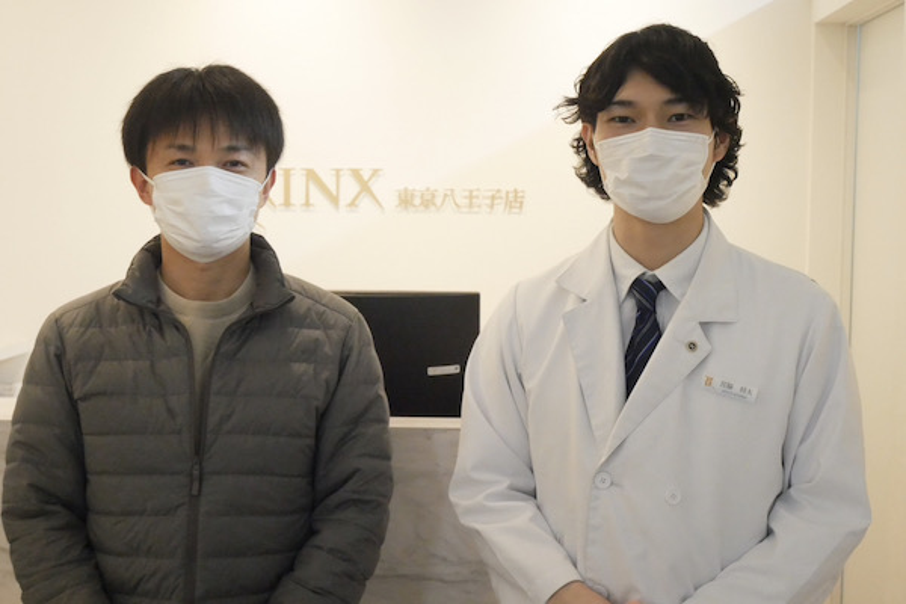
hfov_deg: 39.6
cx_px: 453
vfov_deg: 27.0
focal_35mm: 50
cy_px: 302
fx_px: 1258
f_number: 5.1
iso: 3200
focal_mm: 25
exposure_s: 1/250
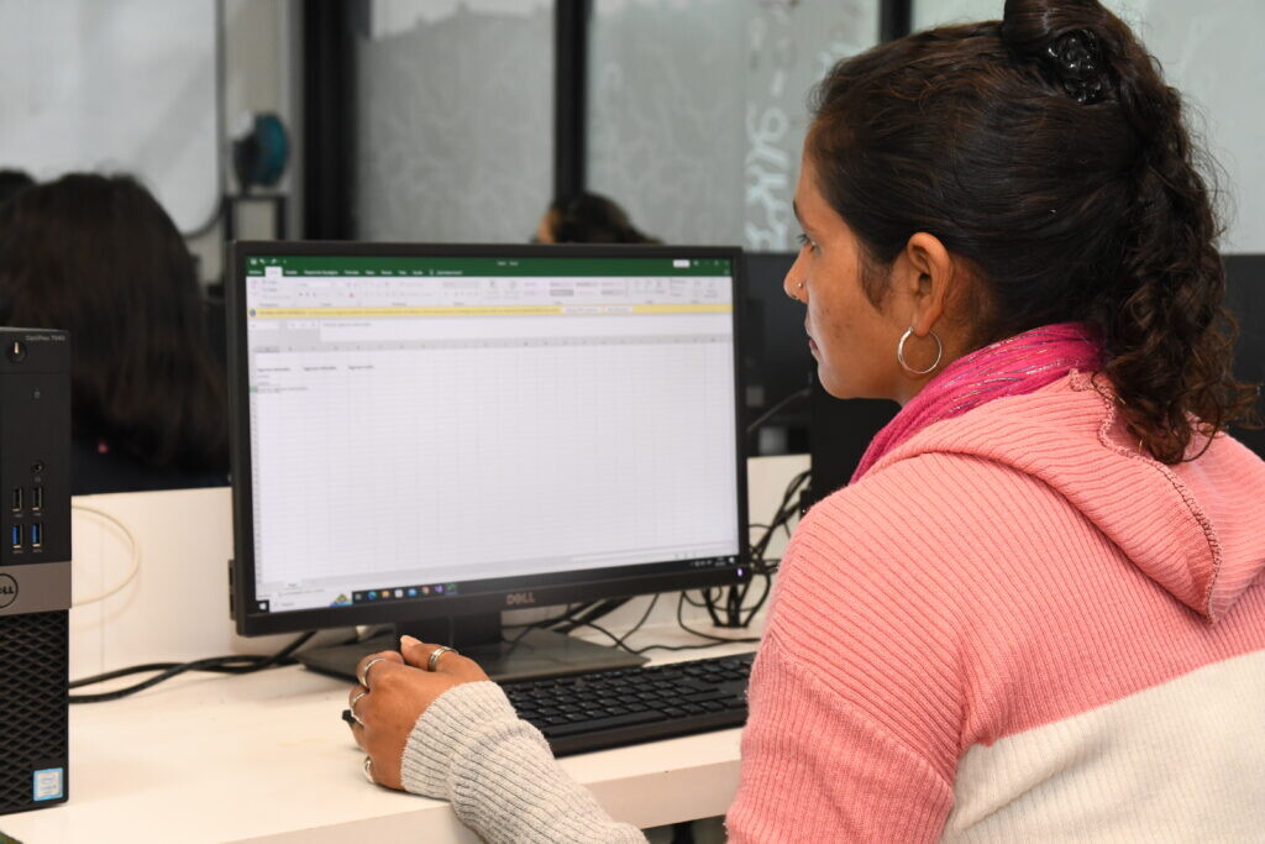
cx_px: 632
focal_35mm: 69
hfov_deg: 29.2
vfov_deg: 19.7
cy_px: 422
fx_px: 2425
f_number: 5.6
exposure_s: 1/100
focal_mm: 46
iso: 1600
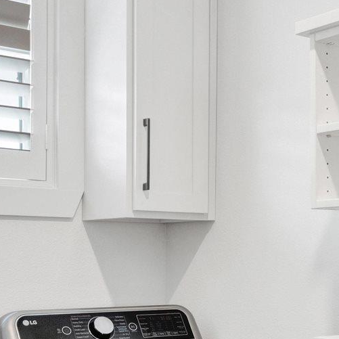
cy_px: 256
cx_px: 338
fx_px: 809
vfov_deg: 23.4
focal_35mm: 73
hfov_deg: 22.8
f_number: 13
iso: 400
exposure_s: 1/3
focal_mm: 14
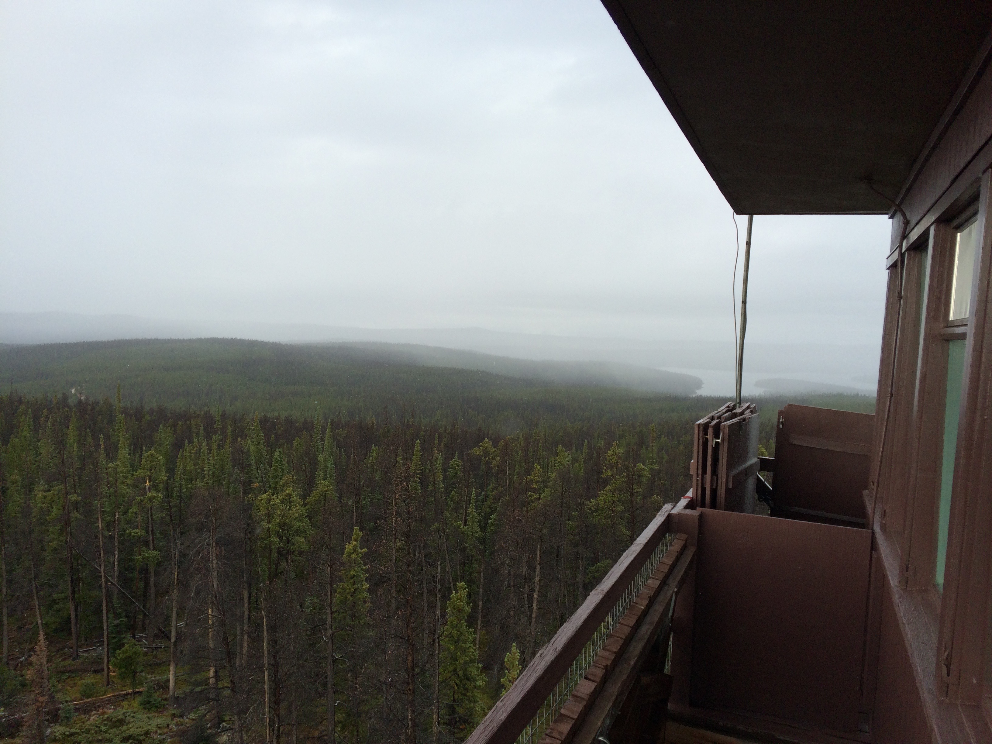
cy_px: 372
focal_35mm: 29
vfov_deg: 48.2
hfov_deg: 61.7
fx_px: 831
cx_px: 496
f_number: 2.2
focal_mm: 4.15
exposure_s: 1/483
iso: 32
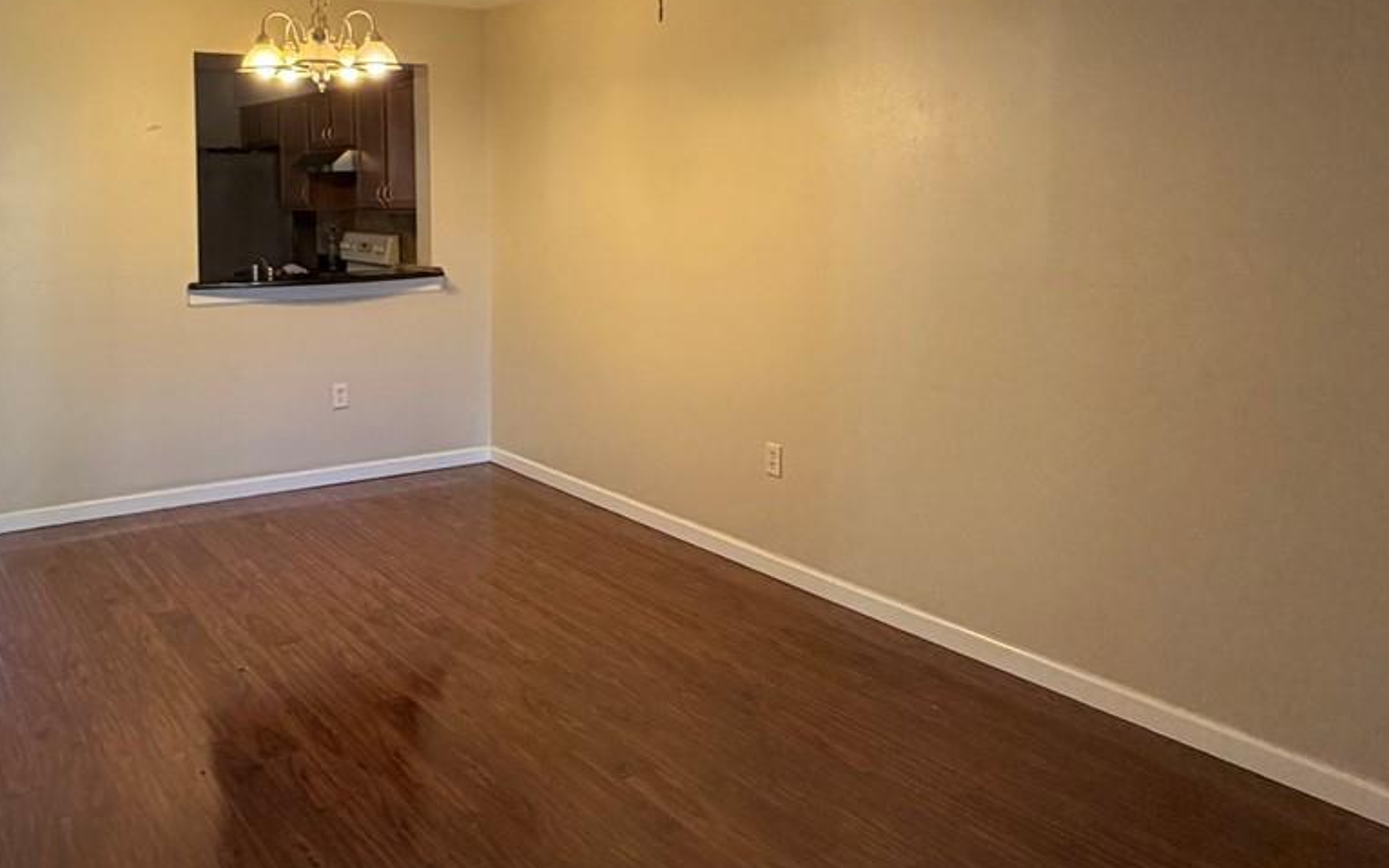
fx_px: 1174
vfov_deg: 39.6
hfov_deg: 60.4
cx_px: 524
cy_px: 223
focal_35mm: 31
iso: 200
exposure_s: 1/60
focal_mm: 2.22
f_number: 2.2
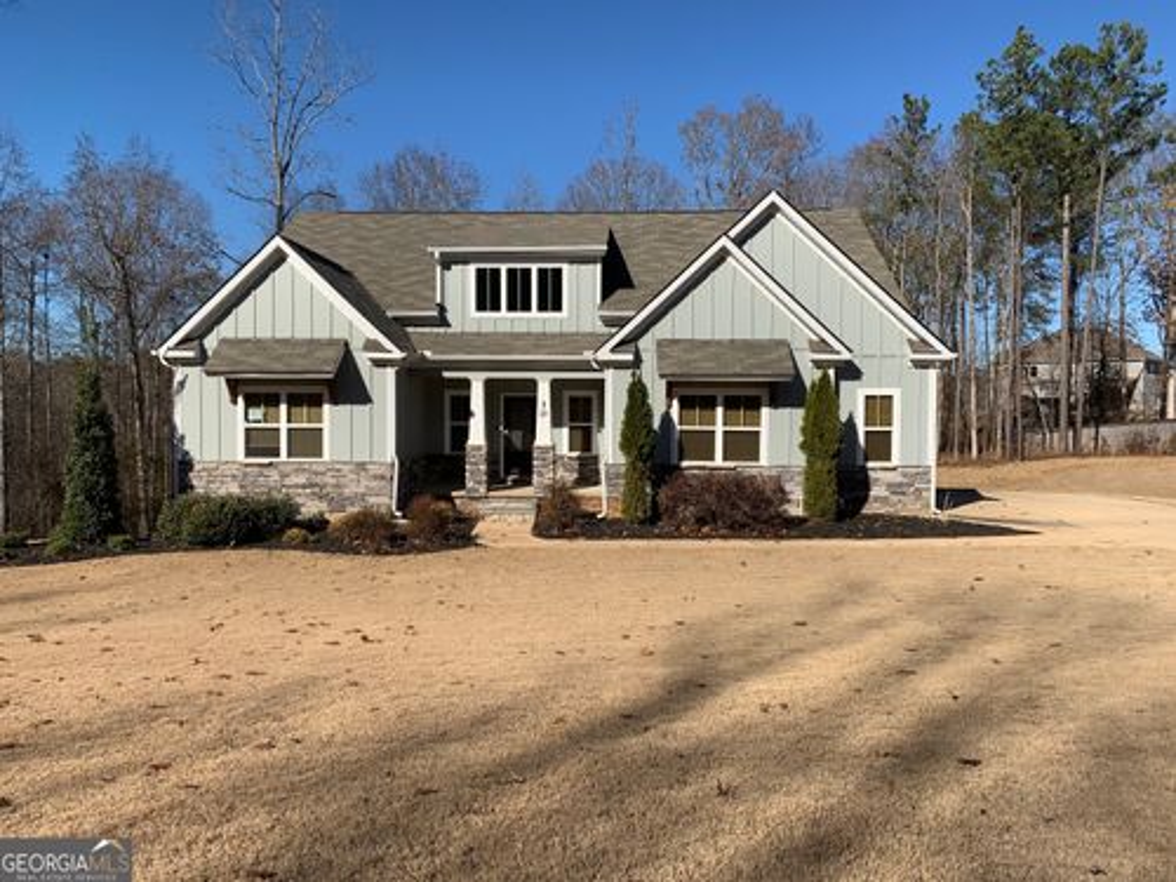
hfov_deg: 67.3
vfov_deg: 53.1
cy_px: 441
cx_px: 588
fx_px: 883
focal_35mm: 26
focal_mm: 4.25
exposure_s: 1/2755
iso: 25
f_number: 1.8
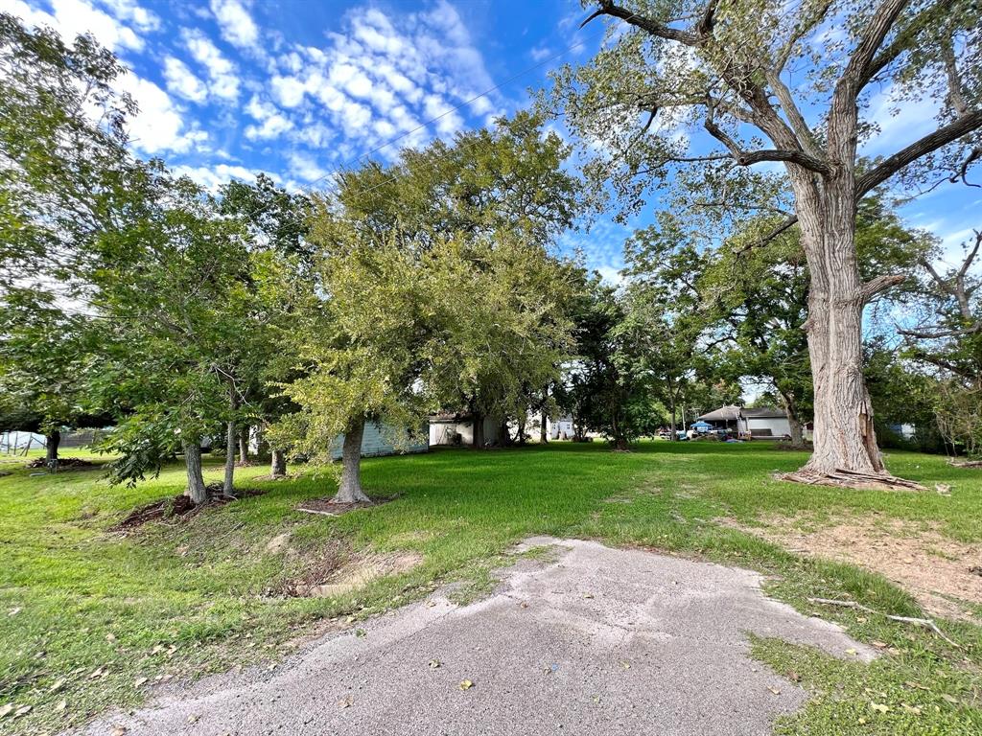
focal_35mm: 13
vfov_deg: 89.9
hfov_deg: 106.2
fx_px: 369
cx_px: 491
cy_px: 368
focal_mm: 1.57
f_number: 1.8
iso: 32
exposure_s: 1/254
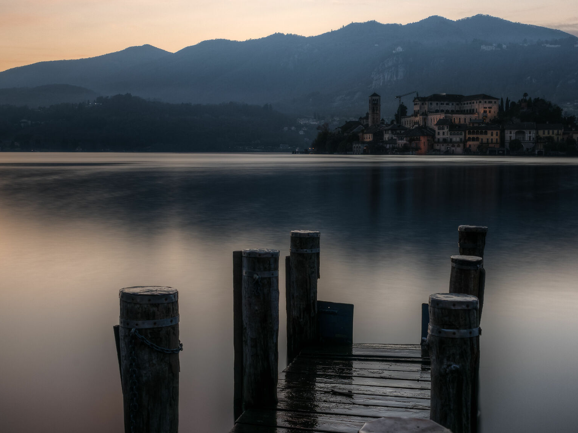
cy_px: 194
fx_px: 785
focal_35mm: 47
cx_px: 333
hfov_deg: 40.3
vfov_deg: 30.9
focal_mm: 31
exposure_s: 15
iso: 320
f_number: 7.1
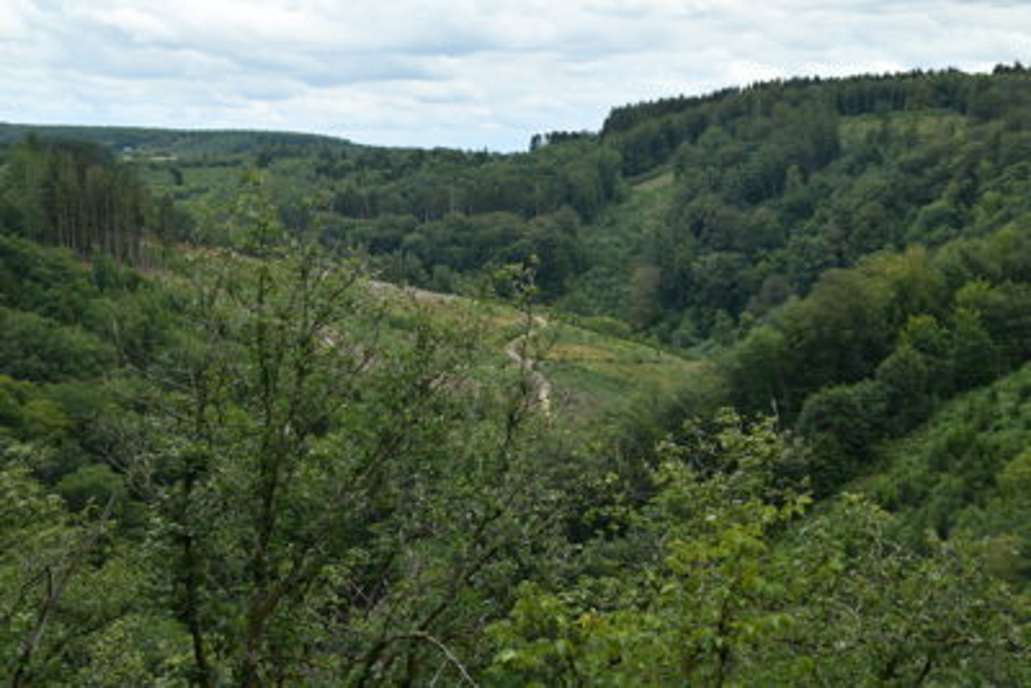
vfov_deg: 26.0
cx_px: 516
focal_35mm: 52
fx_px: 1490
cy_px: 344
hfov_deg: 38.2
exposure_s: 1/250
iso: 100
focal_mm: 35
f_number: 4.5
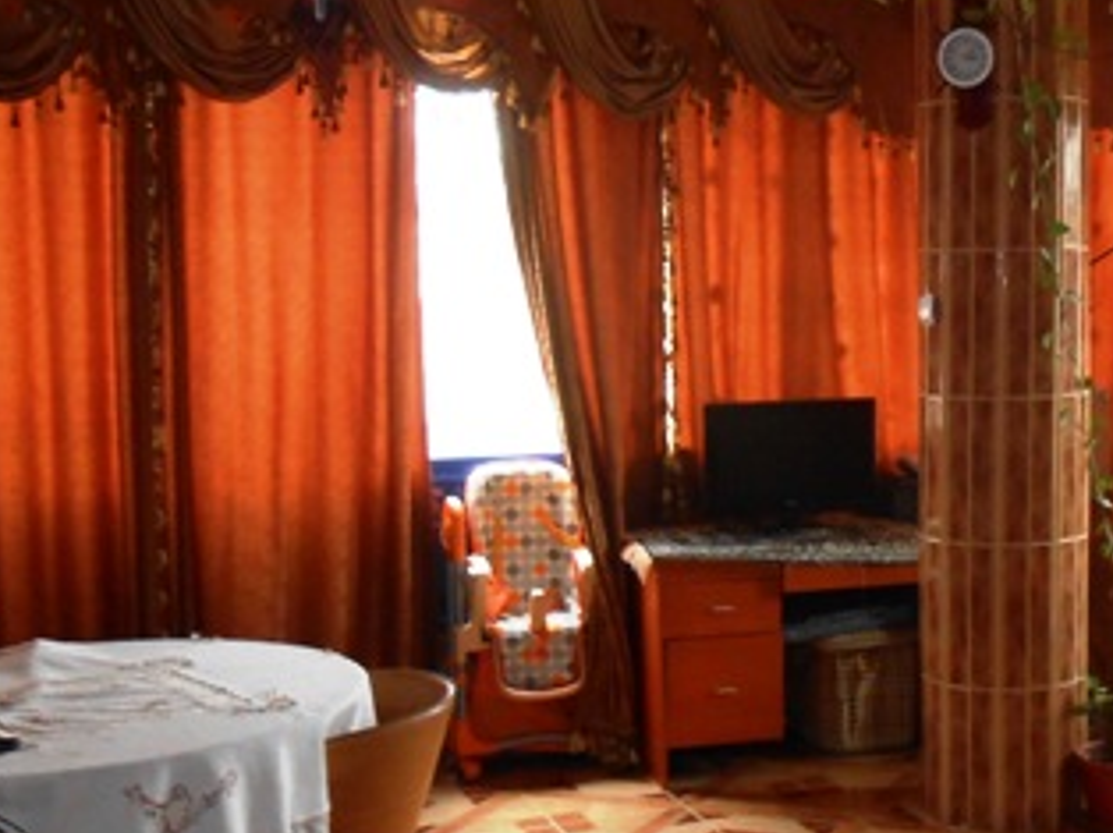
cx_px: 861
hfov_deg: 35.2
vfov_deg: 27.5
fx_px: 1703
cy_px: 411
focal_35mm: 53
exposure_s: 1/25
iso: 200
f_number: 3.5
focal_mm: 4.6
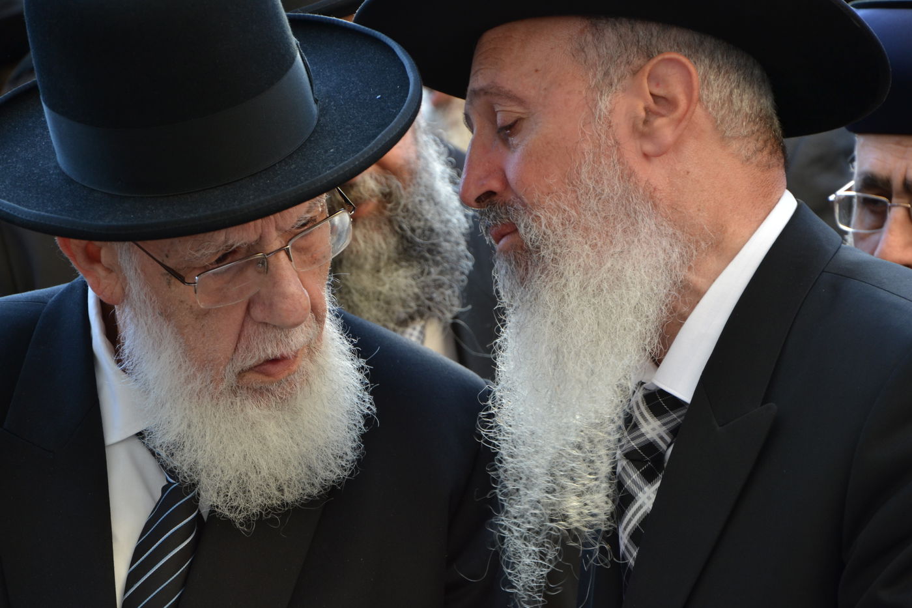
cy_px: 304
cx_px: 456
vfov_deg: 8.7
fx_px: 3989
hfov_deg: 13.0
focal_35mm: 158
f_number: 5.6
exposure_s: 1/80
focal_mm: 105
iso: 400
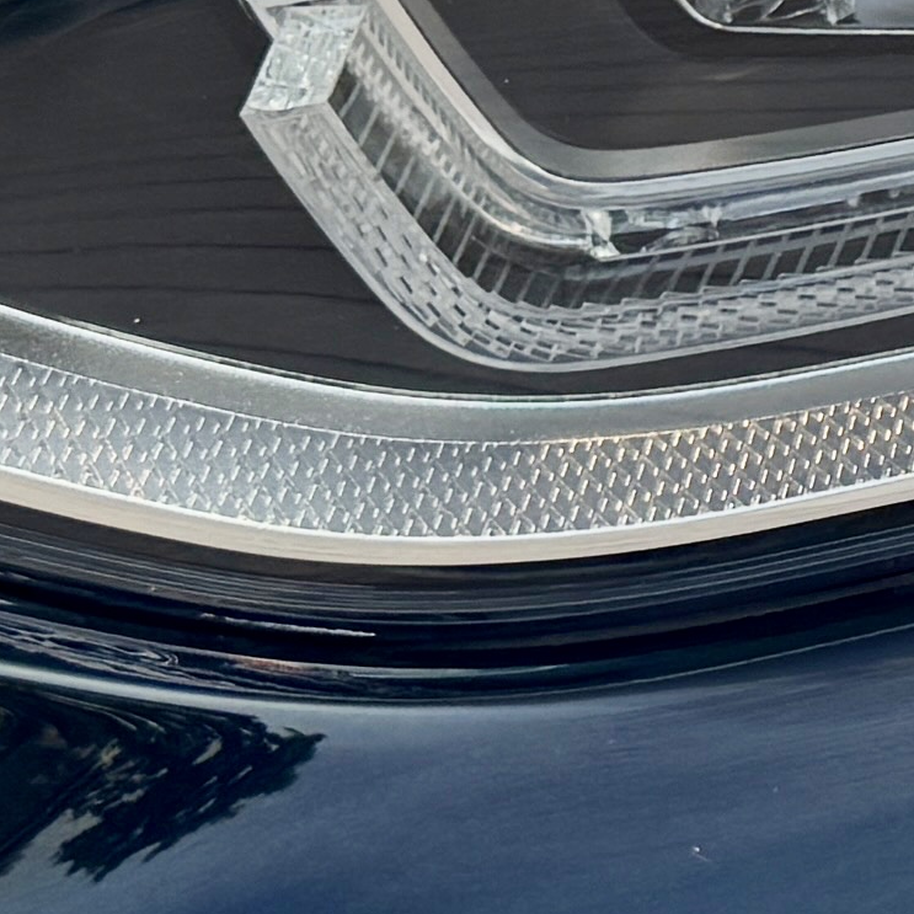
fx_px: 4869
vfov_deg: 10.6
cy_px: -26
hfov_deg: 10.2
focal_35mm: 163
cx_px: 1583
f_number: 1.78
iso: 80
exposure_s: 1/1721
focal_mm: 6.76
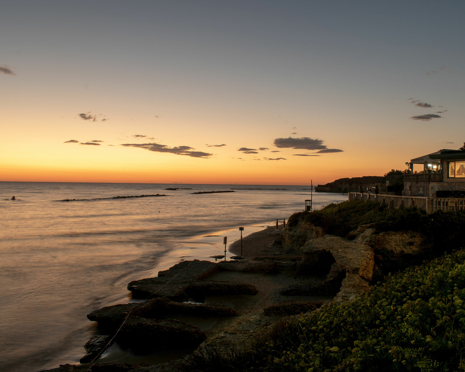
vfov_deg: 47.1
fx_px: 427
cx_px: 266
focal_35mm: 31
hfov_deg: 57.0
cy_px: 186
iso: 100
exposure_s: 2.5
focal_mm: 18
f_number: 14
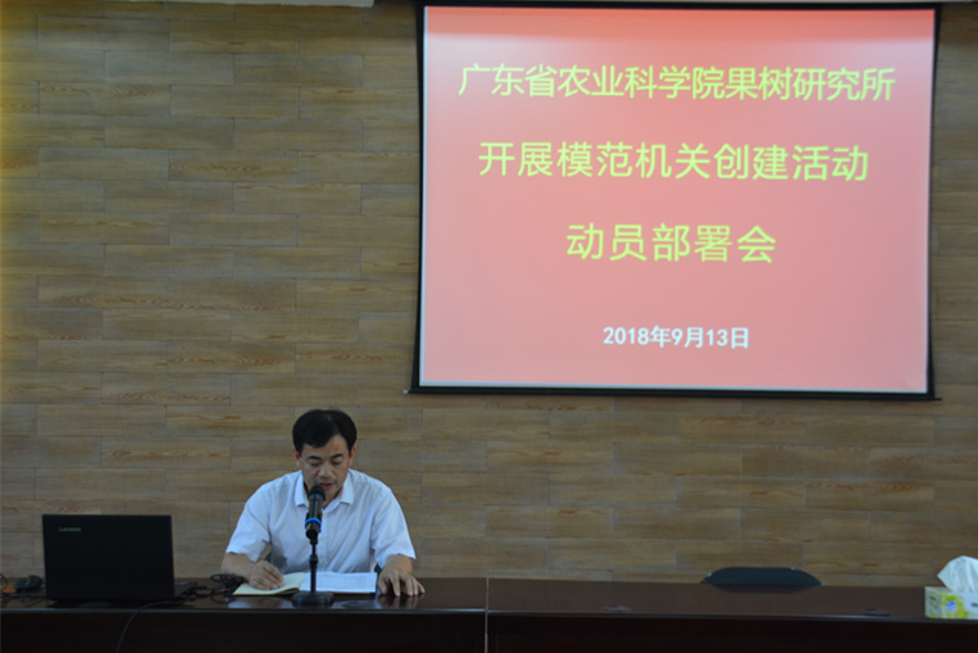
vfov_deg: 30.9
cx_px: 489
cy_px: 326
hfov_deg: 45.0
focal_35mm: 44
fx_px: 1182
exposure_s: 1/50
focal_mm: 29
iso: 800
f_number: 4
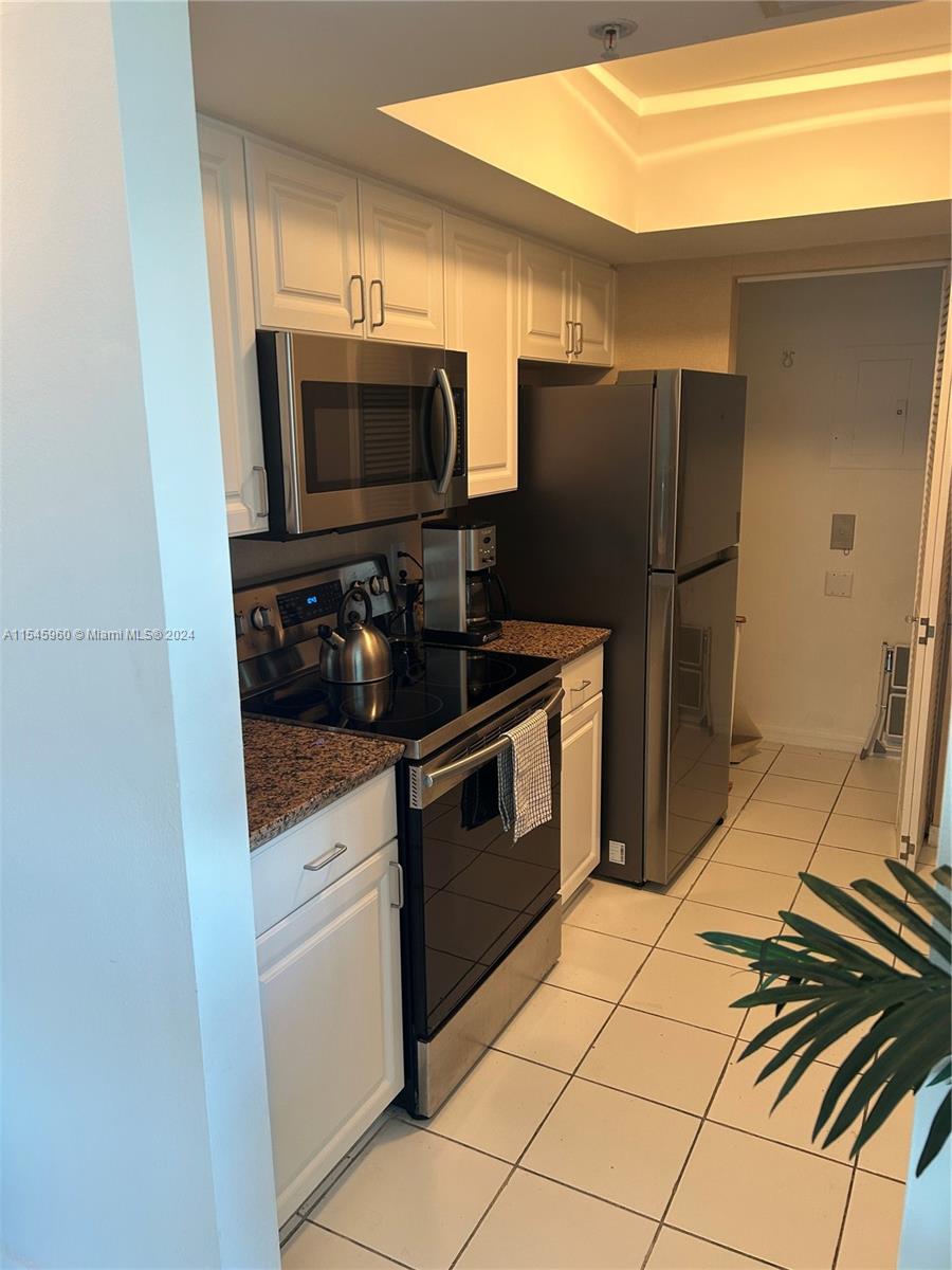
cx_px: 476
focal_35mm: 26
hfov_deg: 53.1
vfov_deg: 67.3
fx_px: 953
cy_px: 635
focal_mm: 5.7
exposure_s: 1/60
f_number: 1.5
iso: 100
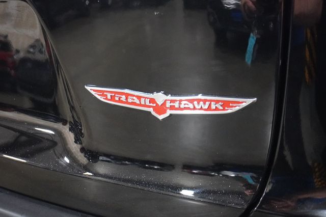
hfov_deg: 46.4
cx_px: 163
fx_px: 380
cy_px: 108
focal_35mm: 42
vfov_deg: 31.9
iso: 6400
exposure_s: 1/40
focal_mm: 28
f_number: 4.5
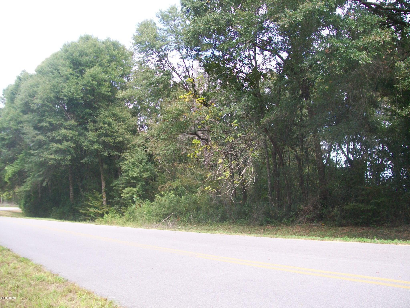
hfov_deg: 51.4
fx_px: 426
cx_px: 205
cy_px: 154
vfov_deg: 39.7
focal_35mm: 36
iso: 64
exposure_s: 1/160
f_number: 2.7
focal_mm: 6
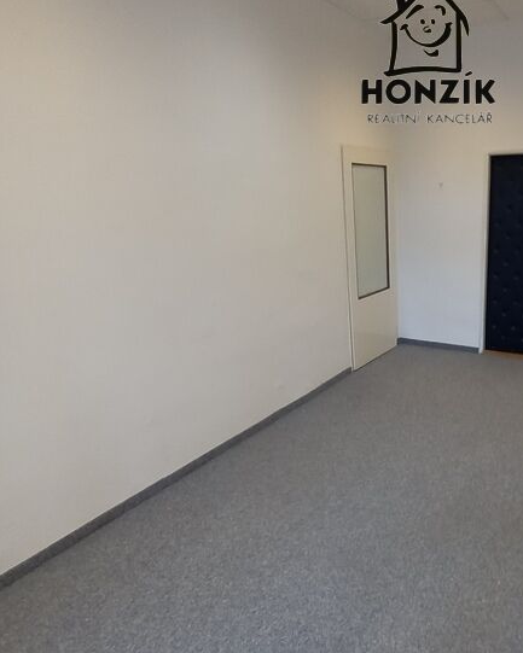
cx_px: 424
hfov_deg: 54.4
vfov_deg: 70.2
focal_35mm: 24
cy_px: 345
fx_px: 464
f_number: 2.2
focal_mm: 1.42
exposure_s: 1/33.3
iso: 200
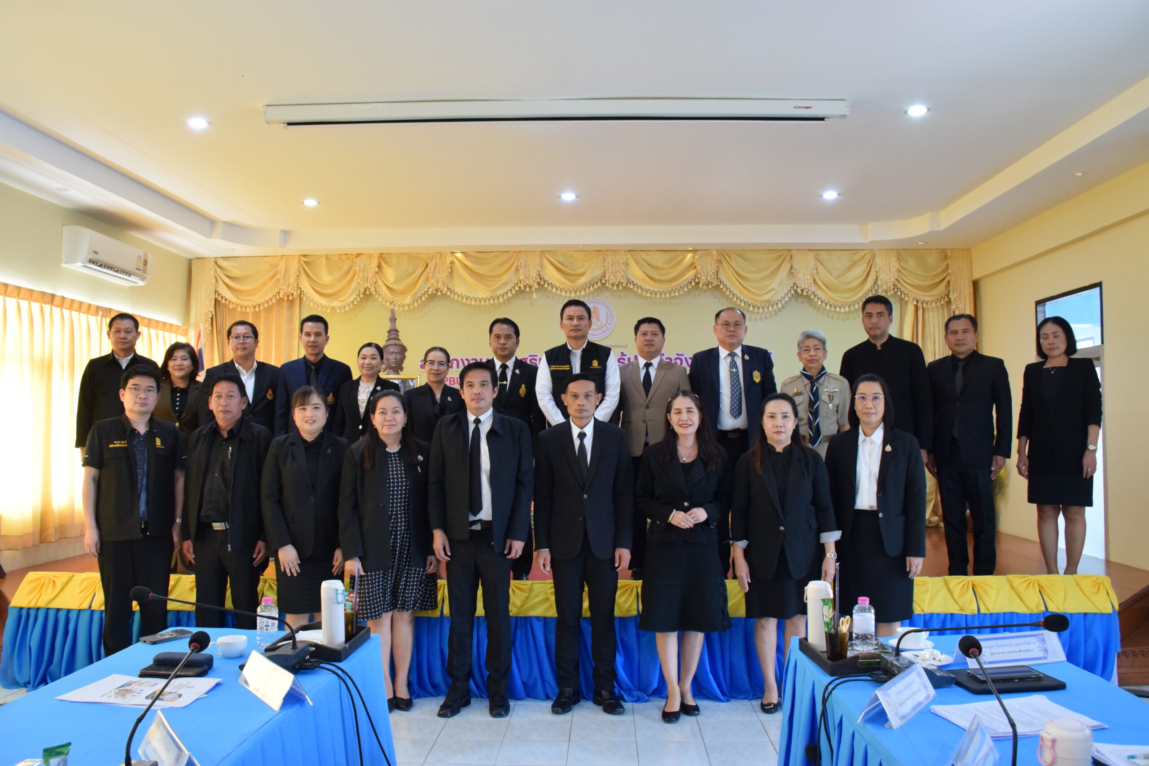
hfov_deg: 67.4
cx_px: 574
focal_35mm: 27
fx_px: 862
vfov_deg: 47.9
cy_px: 383
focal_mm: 18
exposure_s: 1/40
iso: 1250
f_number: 7.1
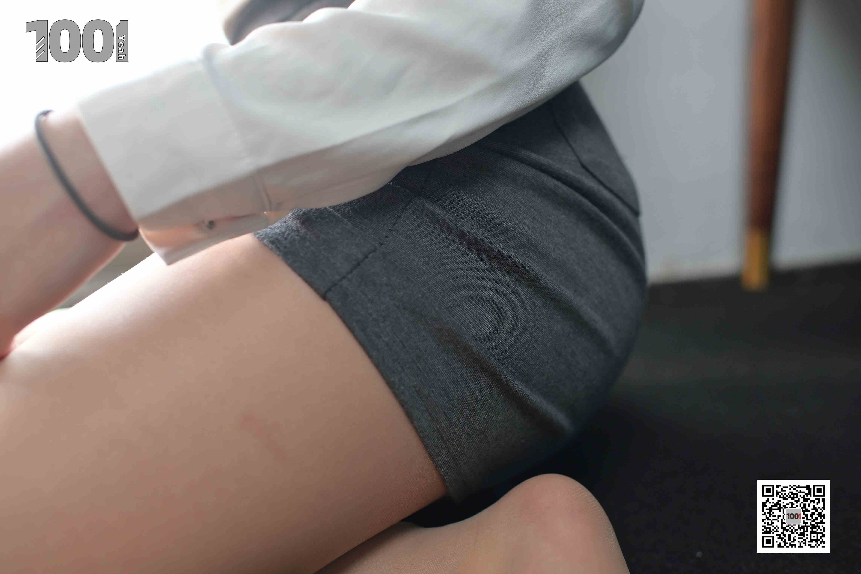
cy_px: 287
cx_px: 430
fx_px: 837
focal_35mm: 35
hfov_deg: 54.4
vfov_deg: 37.9
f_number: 2.8
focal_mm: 35
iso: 640
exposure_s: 1/160
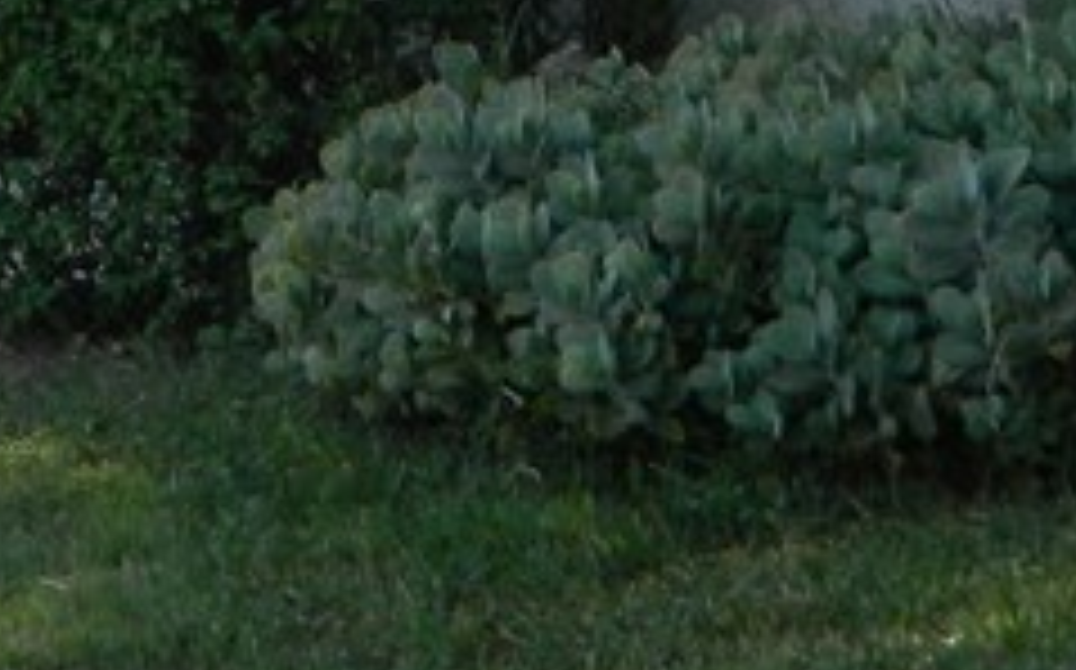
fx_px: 4659
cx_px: -288
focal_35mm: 159
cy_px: -252
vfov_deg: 8.1
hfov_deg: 12.8
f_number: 3.3
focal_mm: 6.2
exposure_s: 1/200
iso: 80
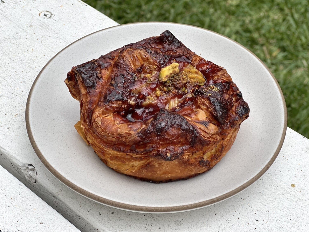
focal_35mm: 77
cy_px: 116
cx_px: 154
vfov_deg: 19.1
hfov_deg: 25.3
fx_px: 687
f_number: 2.8
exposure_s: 1/747
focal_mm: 9
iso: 32
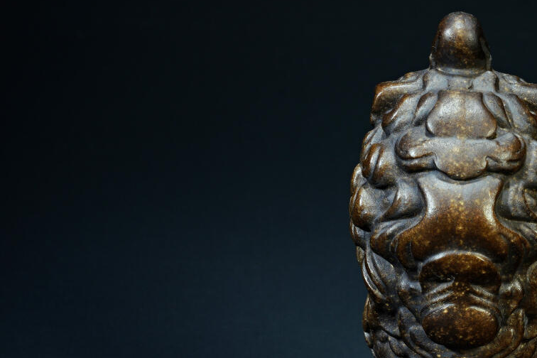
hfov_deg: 12.5
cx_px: 492
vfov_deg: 8.4
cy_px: 310
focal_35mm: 163
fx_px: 2431
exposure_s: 1/160
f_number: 18
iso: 100
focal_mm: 59
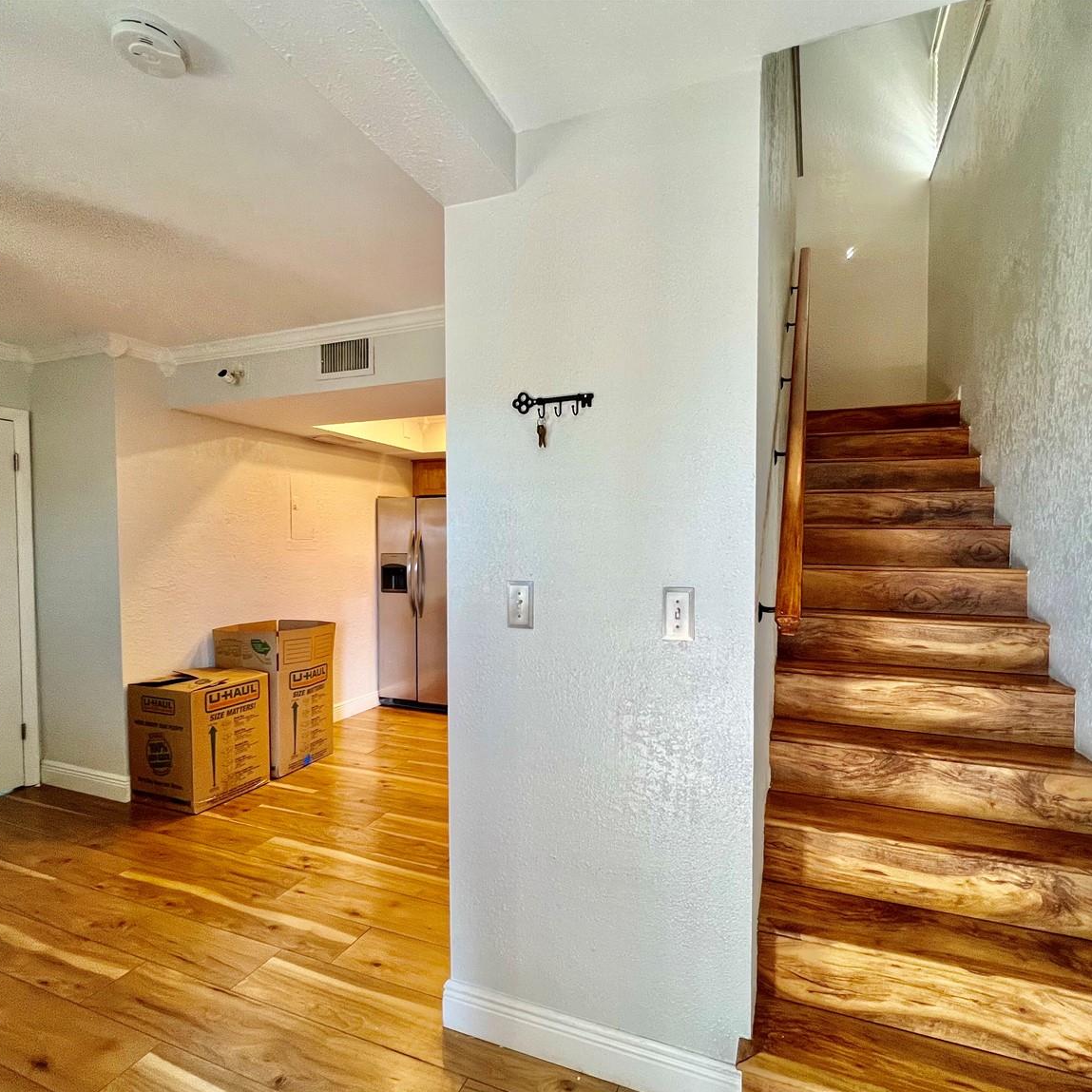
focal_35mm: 16
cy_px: 568
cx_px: 579
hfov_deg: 87.3
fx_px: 571
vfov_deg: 87.4
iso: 160
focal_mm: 1.57
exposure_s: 1/120
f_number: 1.8
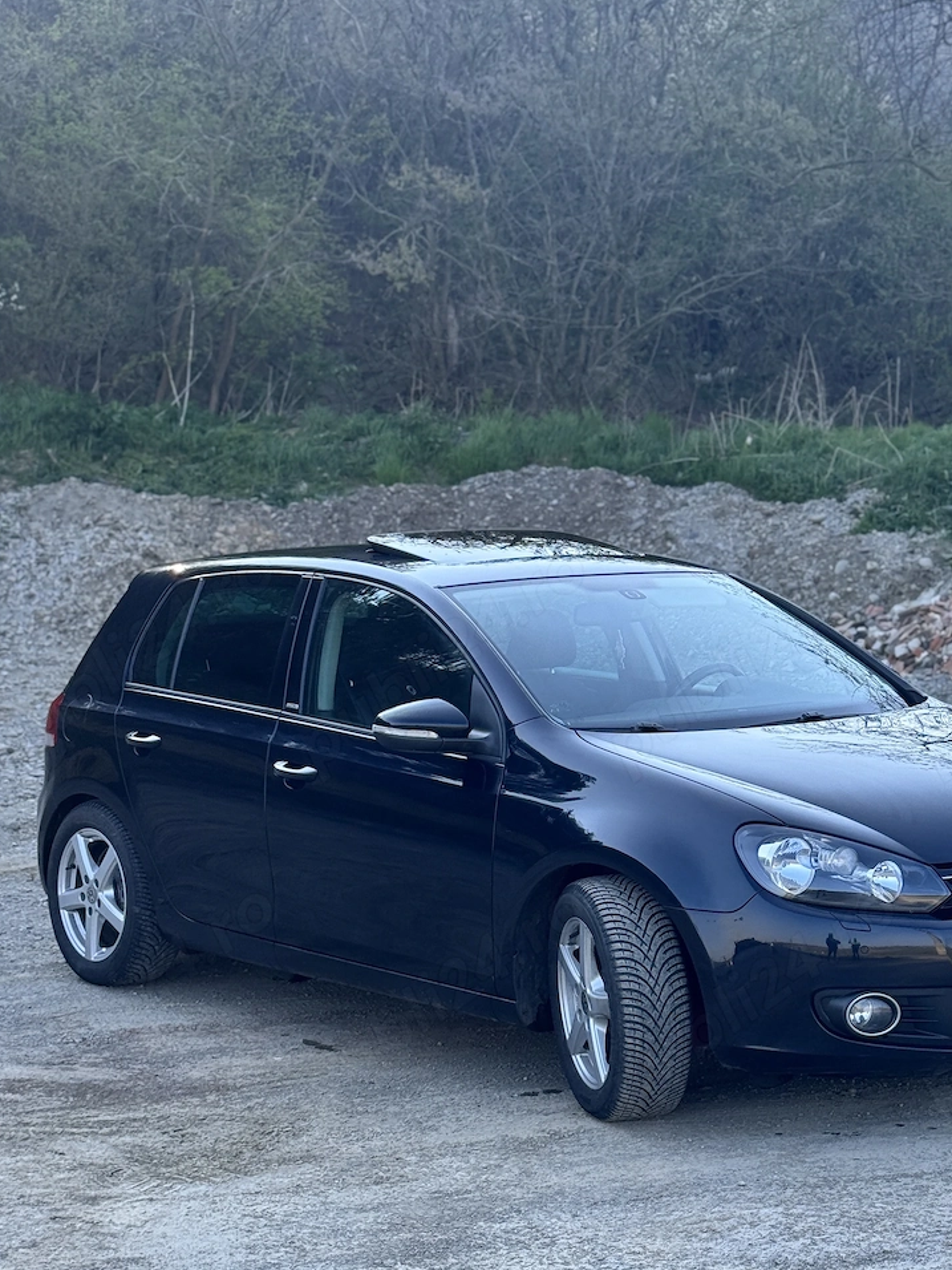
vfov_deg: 28.9
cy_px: 732
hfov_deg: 21.9
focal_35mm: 67
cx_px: 596
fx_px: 2457
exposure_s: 1/876
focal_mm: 6.76
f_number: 1.78
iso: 64
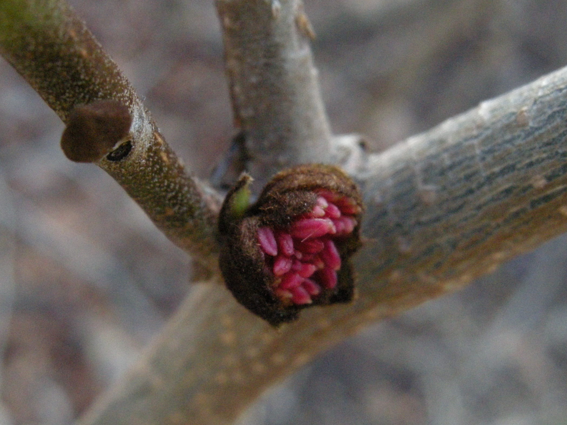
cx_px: 284
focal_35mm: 35
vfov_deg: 40.7
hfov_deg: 52.6
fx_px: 573
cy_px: 212
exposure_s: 1/118
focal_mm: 7.5
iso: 400
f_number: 4.3
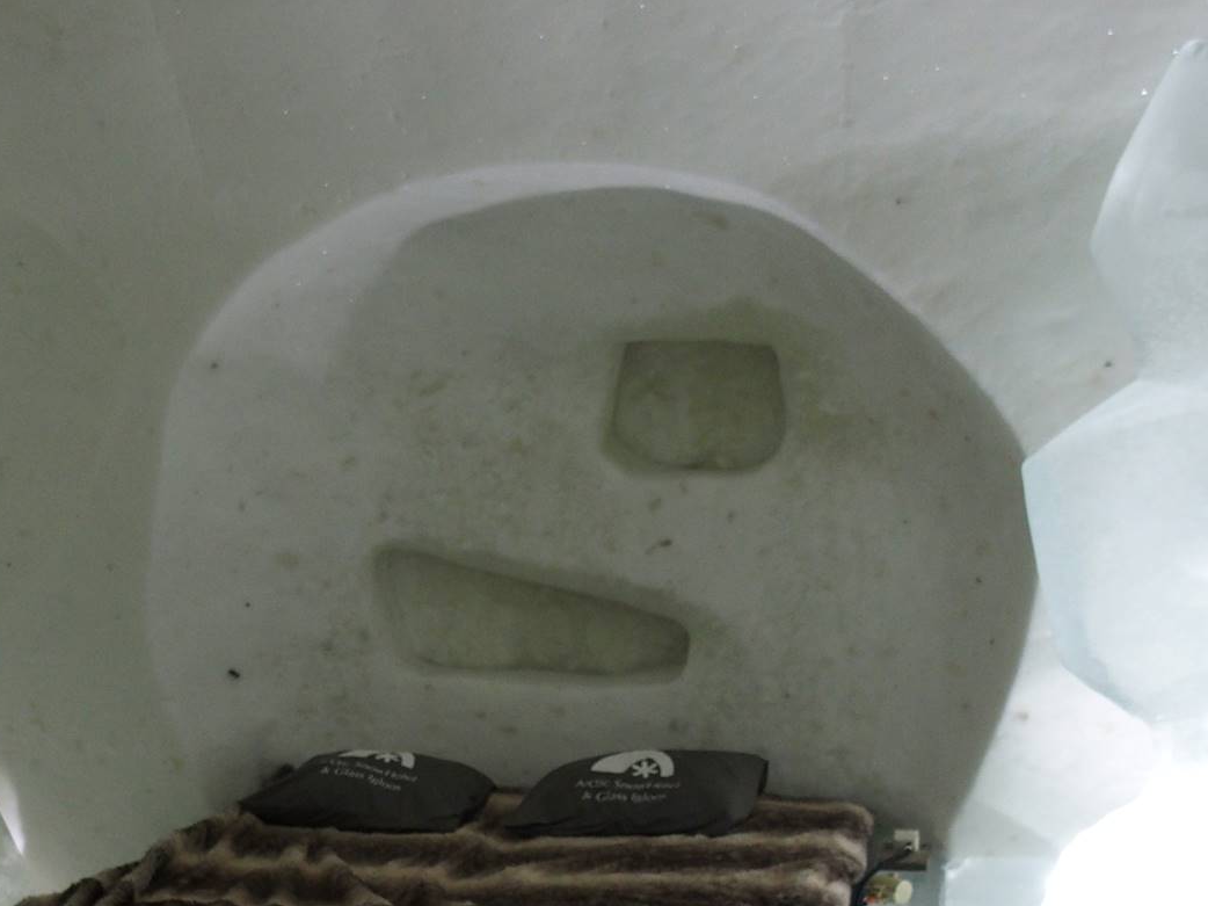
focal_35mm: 43
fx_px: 1500
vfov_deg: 32.9
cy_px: 694
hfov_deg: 43.6
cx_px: 466
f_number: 2.8
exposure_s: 1/30
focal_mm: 6
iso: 400
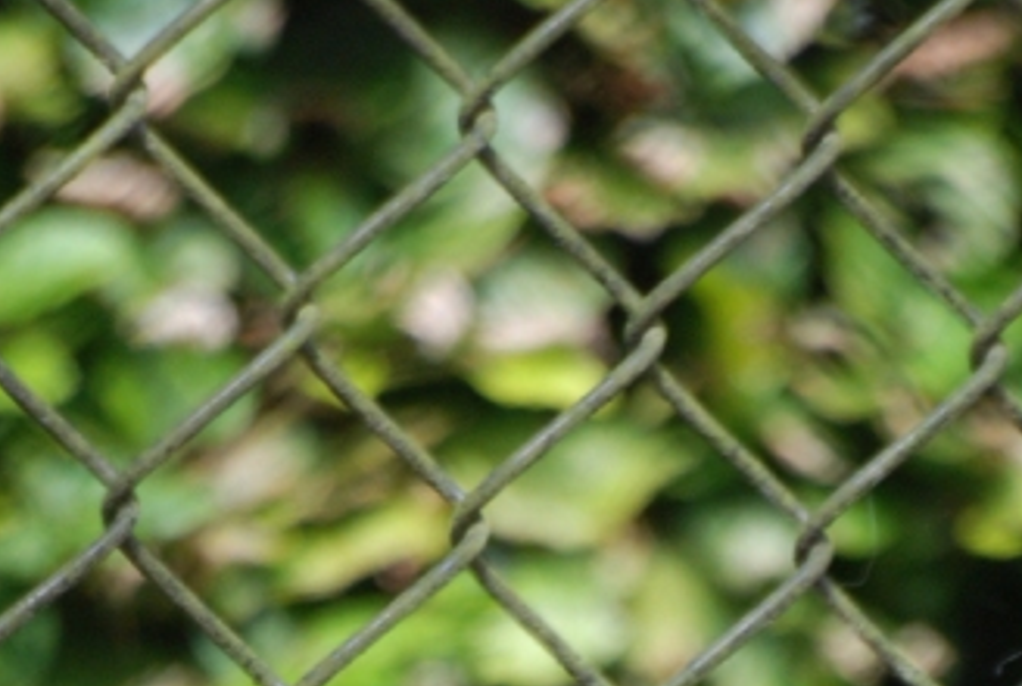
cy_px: 921
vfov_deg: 1.0
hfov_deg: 1.5
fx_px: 39901
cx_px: 807
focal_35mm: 1403
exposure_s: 1/200
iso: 400
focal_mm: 300
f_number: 5.6
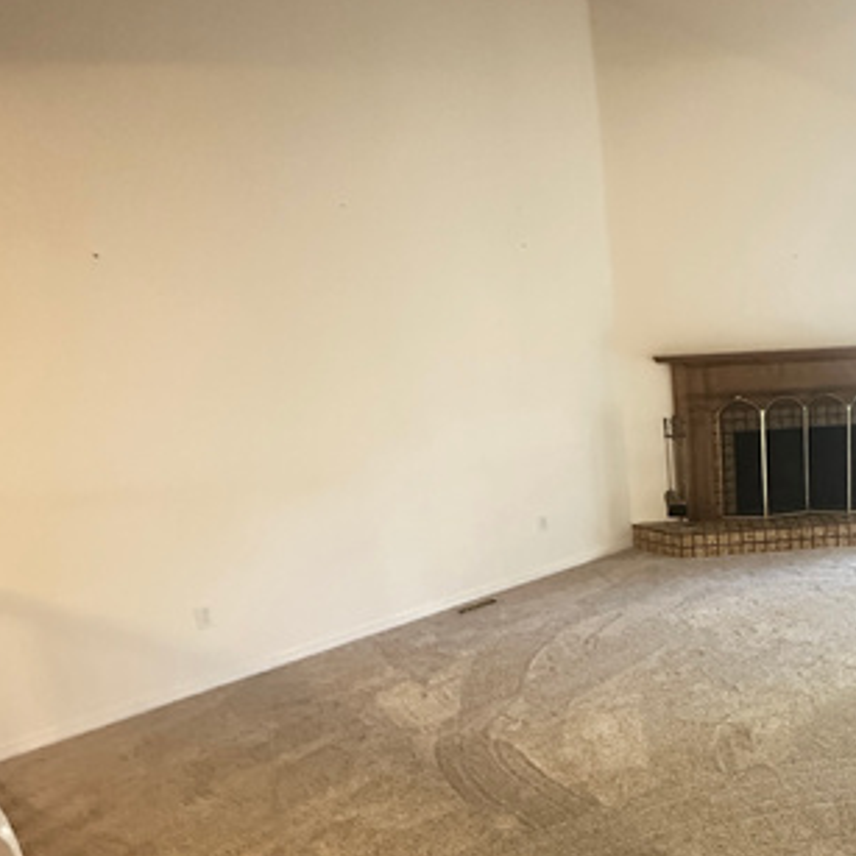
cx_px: 731
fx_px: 867
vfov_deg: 51.0
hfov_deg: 48.3
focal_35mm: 31
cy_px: 608
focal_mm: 2.22
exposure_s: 1/40
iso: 1000
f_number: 2.2
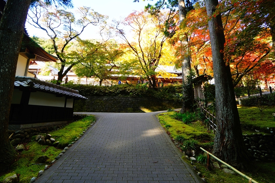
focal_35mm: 17
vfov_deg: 70.1
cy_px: 80
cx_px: 135
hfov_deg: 93.3
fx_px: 130
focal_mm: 10
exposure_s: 1/40
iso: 100
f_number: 5
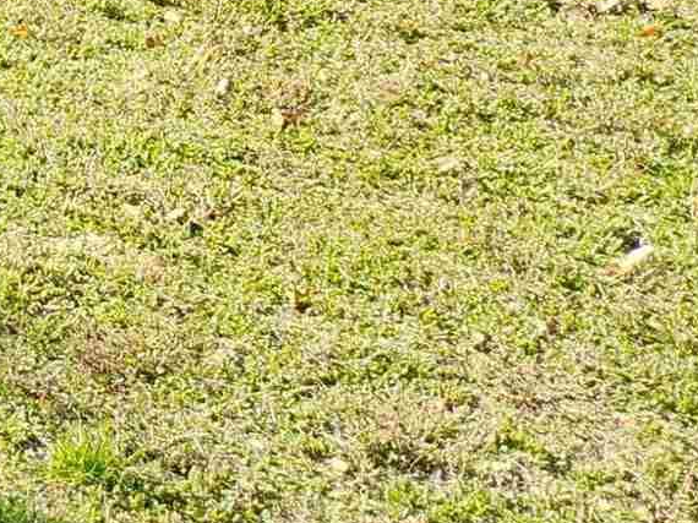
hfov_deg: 11.8
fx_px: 2499
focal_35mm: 124
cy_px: -606
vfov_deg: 10.7
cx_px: -1149
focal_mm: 5.4
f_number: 1.8
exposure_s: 1/330
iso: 20
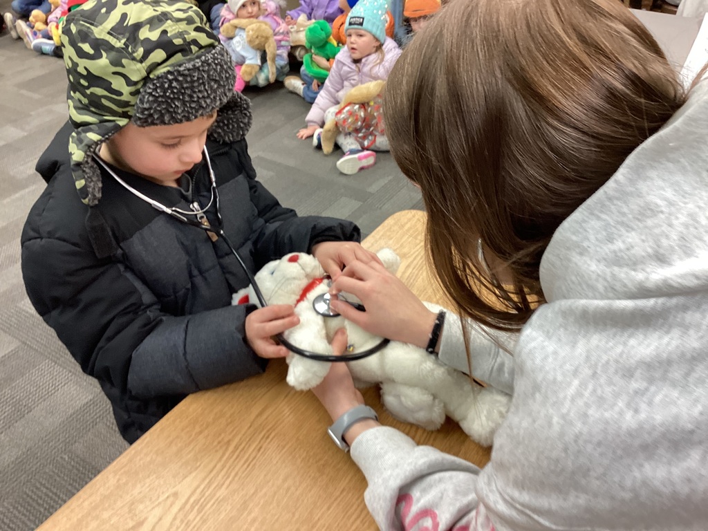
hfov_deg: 58.4
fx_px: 634
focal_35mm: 31
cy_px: 266
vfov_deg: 45.4
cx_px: 354
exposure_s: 1/50
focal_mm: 3.3
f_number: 2.4
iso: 100
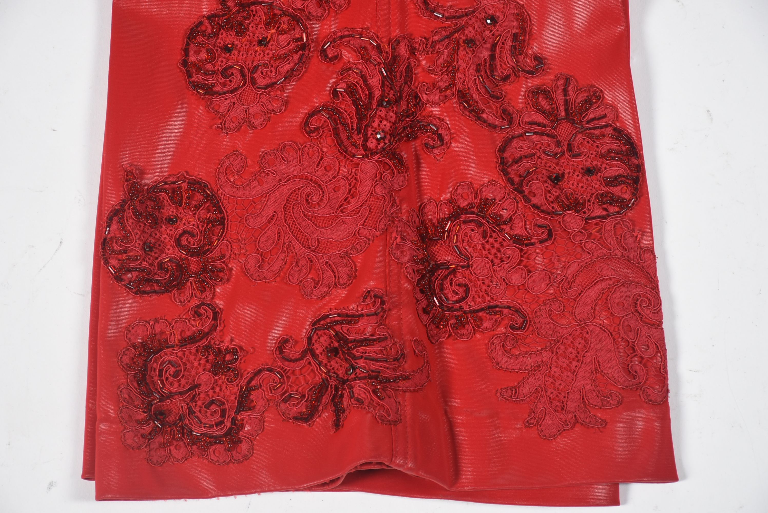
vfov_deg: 10.8
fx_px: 2722
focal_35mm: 128
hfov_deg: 16.1
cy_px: 256
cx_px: 384
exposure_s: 1/125
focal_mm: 85
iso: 200
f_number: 9
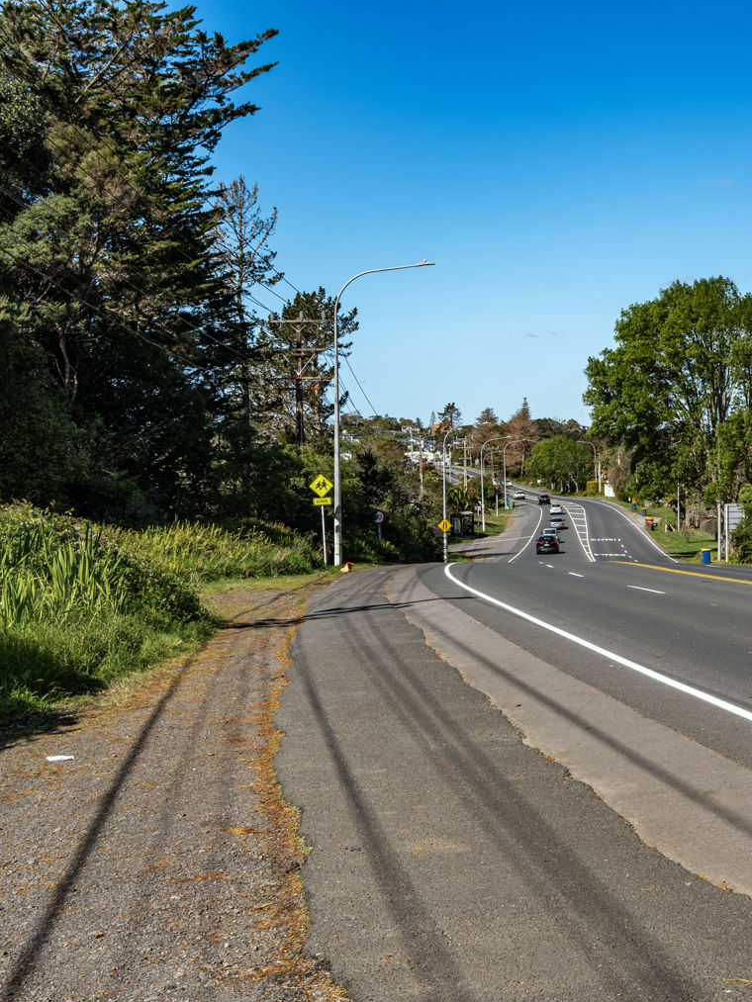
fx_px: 1477
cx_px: 554
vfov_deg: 37.5
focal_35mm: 51
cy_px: 504
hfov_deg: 28.2
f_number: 8
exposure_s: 1/125
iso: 50
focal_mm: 35
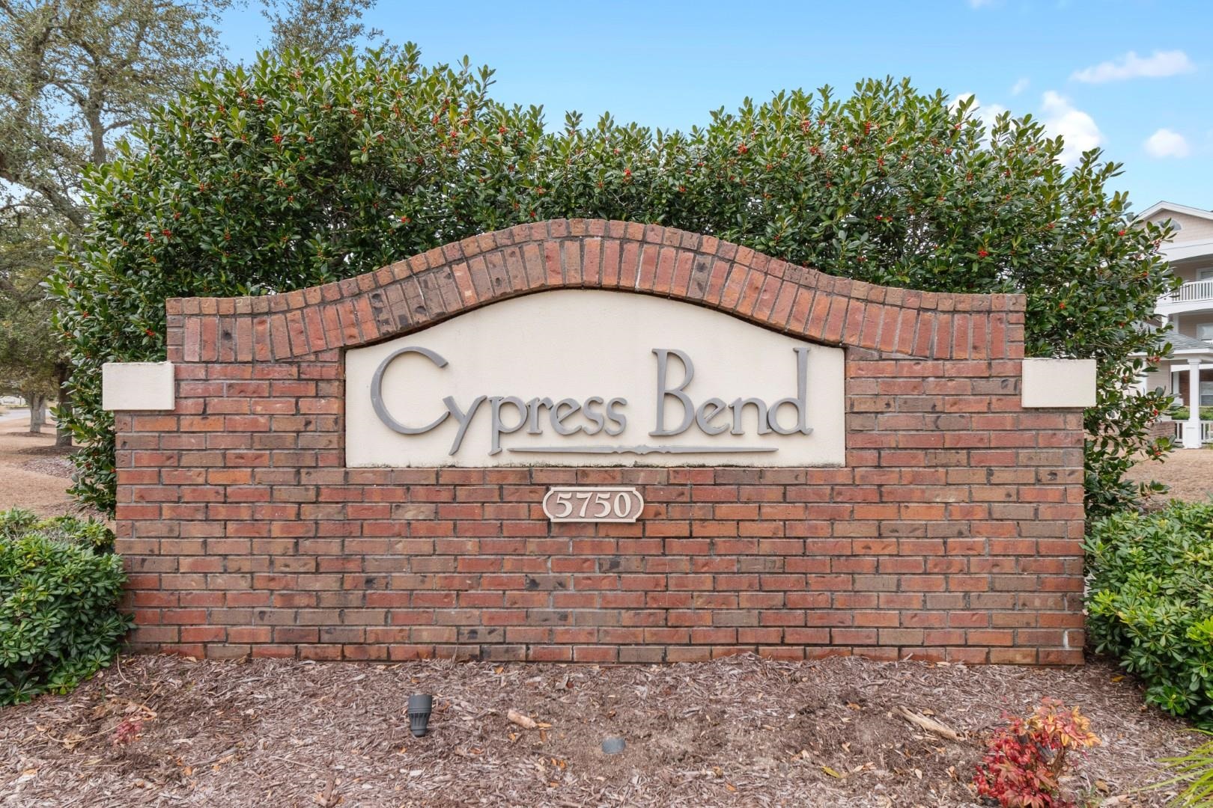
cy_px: 404
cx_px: 606
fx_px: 674
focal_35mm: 20
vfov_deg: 61.9
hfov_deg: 84.0
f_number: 5
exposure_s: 1/100
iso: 100
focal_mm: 10
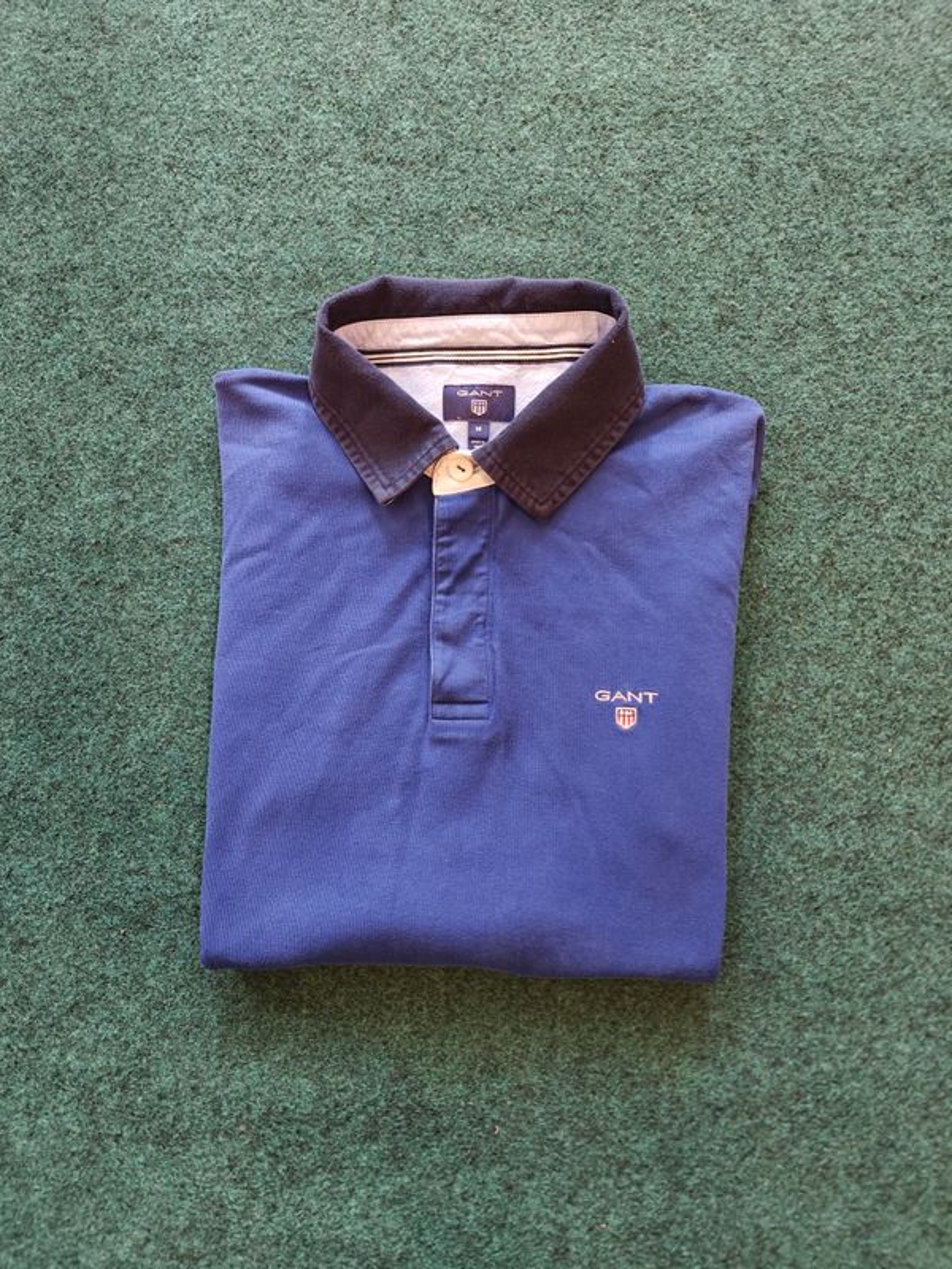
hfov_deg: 58.9
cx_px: 476
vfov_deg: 73.9
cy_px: 634
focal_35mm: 23
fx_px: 843
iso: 1250
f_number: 1.6
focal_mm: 6.06
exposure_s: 1/100
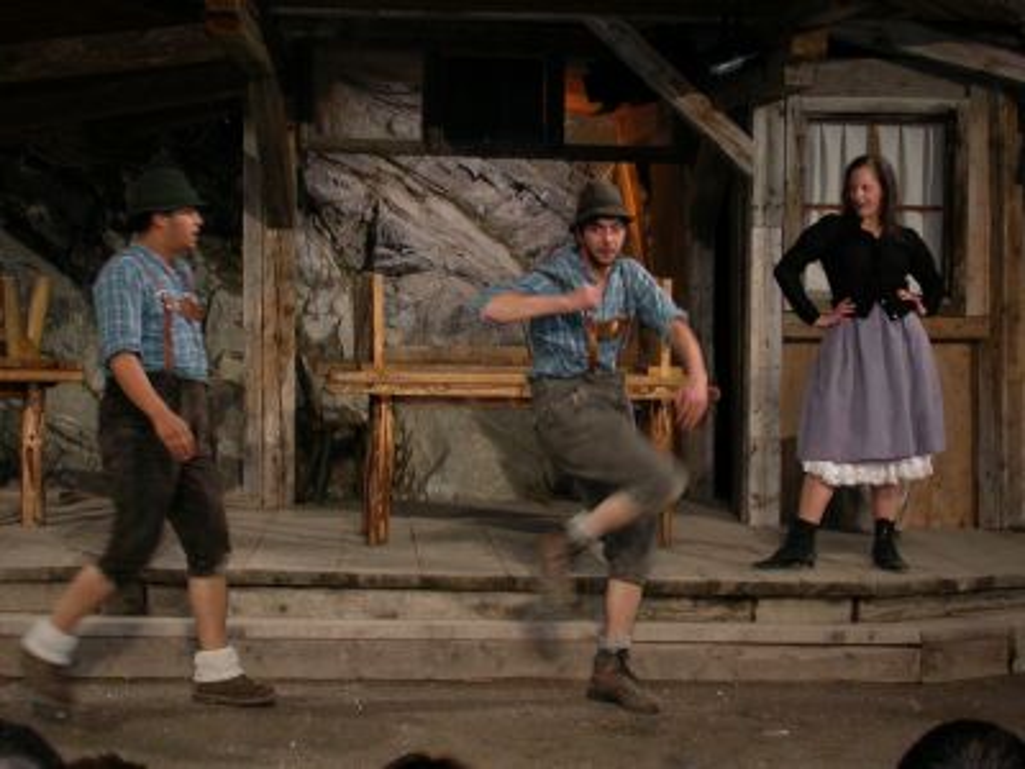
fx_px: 1895
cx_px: 512
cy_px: 384
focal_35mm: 64
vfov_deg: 22.9
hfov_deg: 30.3
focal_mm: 13.3
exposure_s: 1/60.3
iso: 200
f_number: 3.2
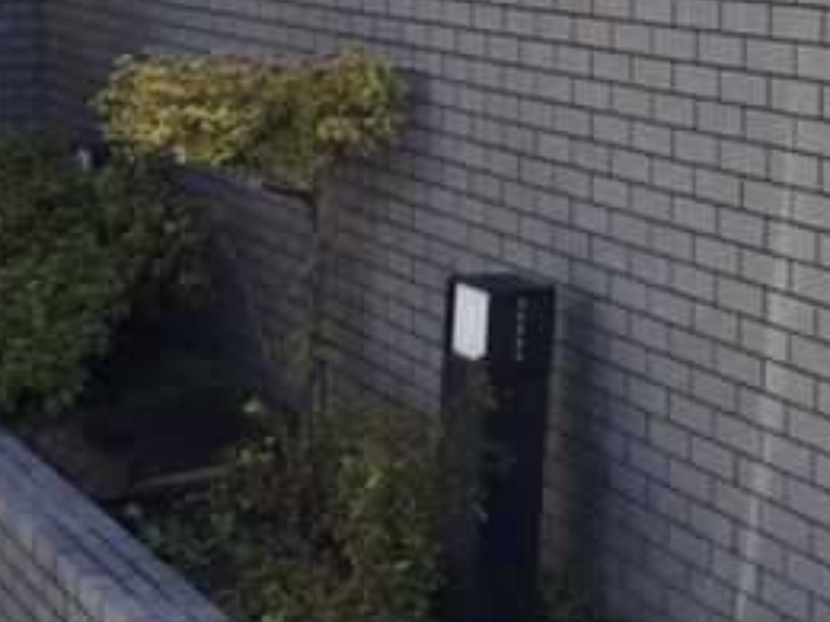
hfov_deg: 29.0
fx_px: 1606
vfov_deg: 21.2
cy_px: 6
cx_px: 402
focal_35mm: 67
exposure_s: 1/356
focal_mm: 4.15
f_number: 2.2
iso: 32
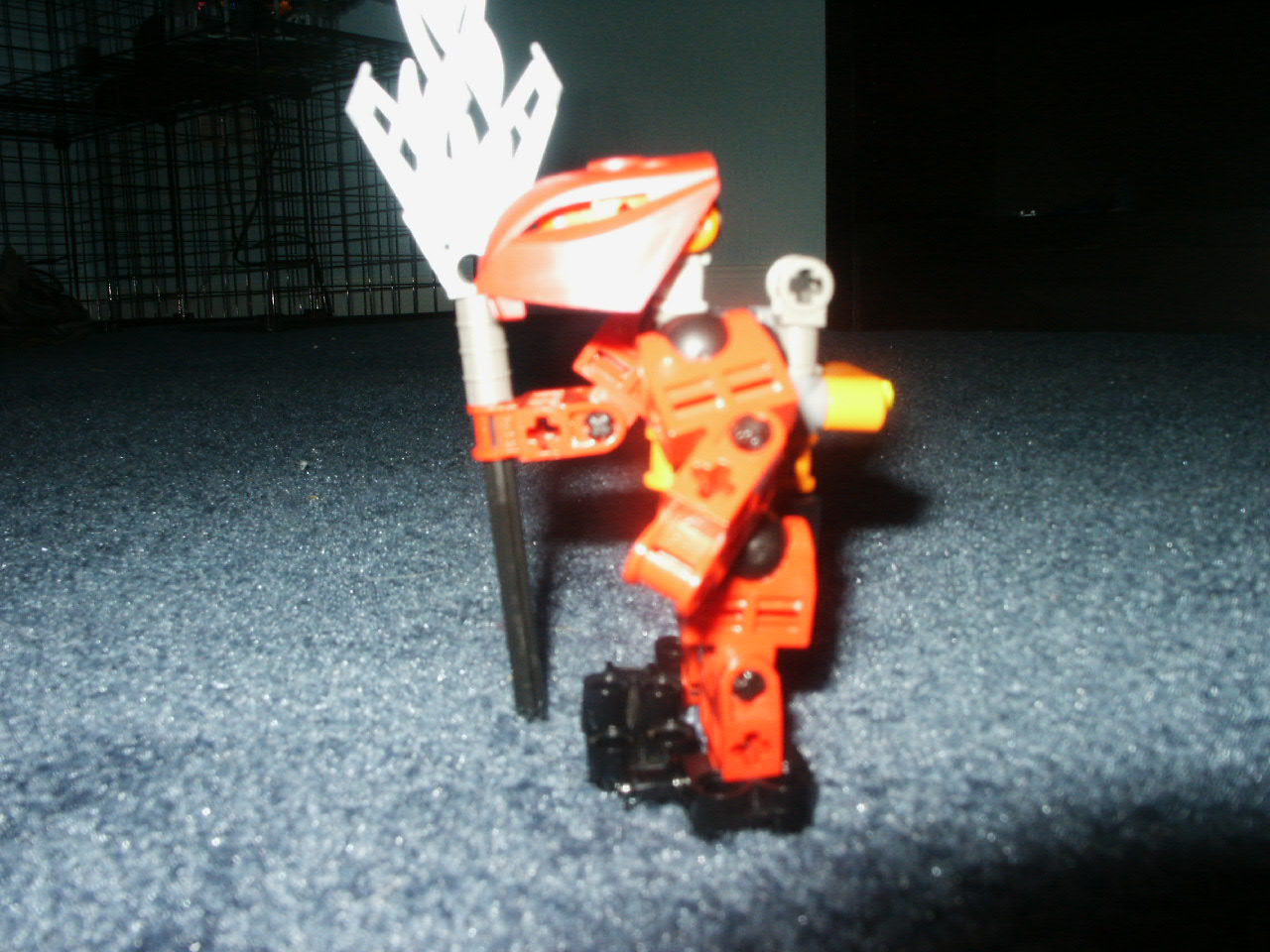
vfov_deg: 40.7
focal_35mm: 35
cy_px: 476
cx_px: 635
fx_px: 1284
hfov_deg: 52.6
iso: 200
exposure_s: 1/45
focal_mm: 7.18
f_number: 6.7
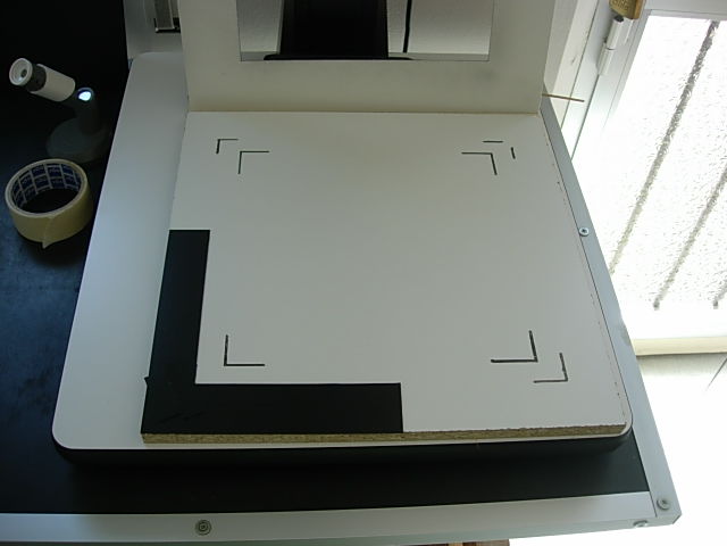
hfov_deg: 49.0
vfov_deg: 37.7
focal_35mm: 38
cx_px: 364
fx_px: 798
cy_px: 273
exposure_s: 1/45.2
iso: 64
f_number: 2.8
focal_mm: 7.8
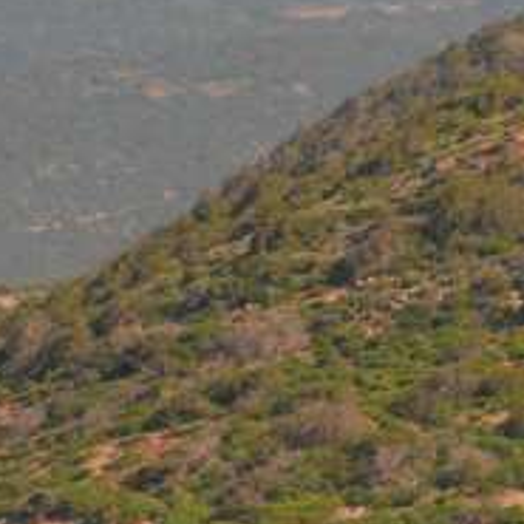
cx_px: 957
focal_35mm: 660
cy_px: -174
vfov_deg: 2.7
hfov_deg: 2.6
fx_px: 11303
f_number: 6.3
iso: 200
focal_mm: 120
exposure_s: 1/200
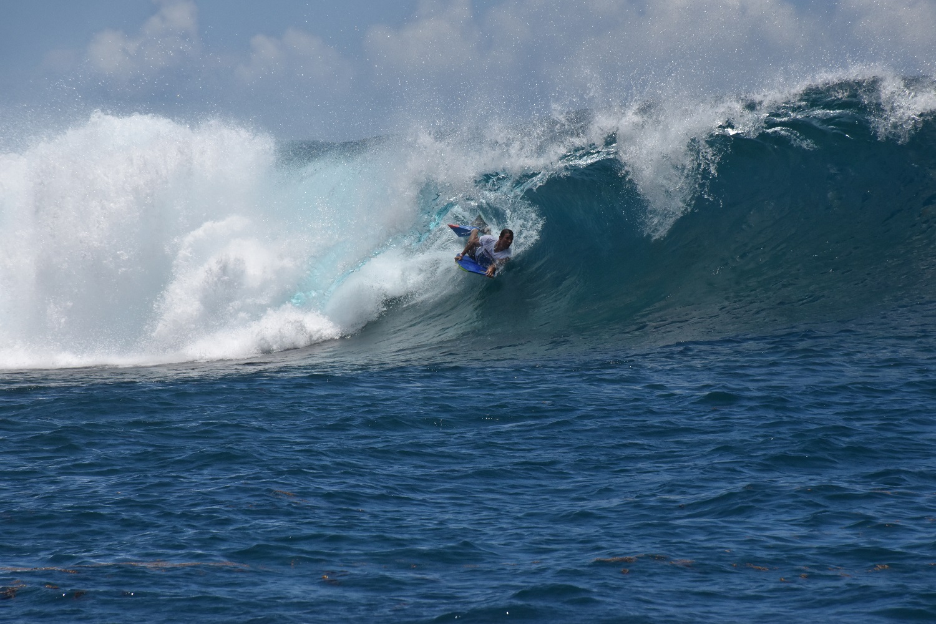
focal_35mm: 210
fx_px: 5460
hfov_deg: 9.8
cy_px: 312
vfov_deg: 6.5
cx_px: 468
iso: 1250
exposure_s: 1/4000
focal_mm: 140
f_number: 11
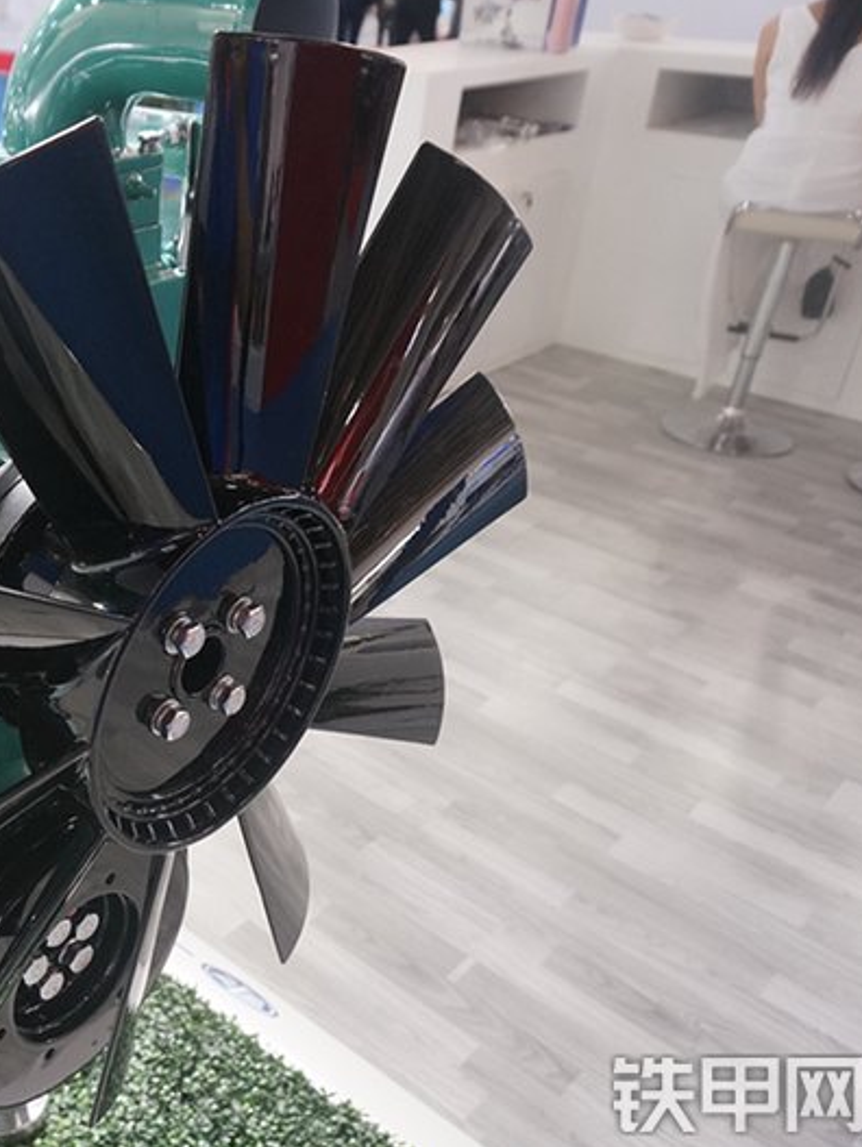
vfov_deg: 52.6
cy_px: 571
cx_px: 22
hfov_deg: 37.0
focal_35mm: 35
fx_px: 1161
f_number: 4.5
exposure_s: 1/50
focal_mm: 16
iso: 640
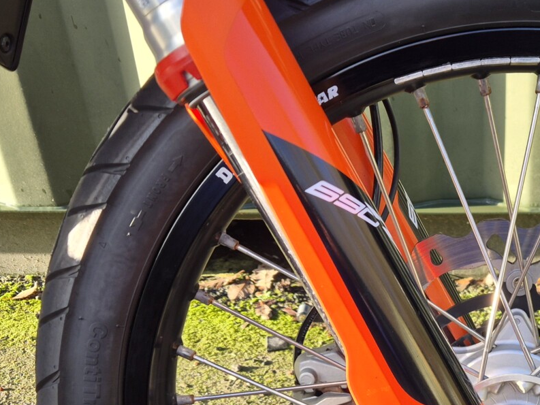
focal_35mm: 58
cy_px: 374
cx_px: 464
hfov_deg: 32.0
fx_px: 905
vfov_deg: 24.4
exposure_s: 1/180
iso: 32
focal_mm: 5.4
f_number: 1.8
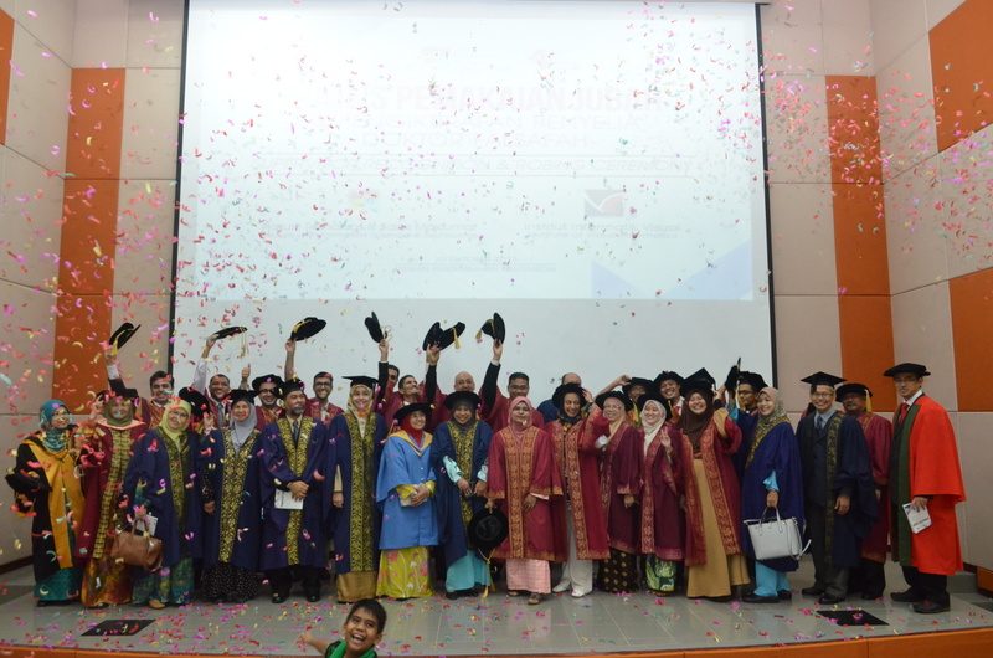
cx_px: 496
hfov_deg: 70.5
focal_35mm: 26
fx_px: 702
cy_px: 329
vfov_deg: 50.2
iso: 3200
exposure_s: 1/100
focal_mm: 17
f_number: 5
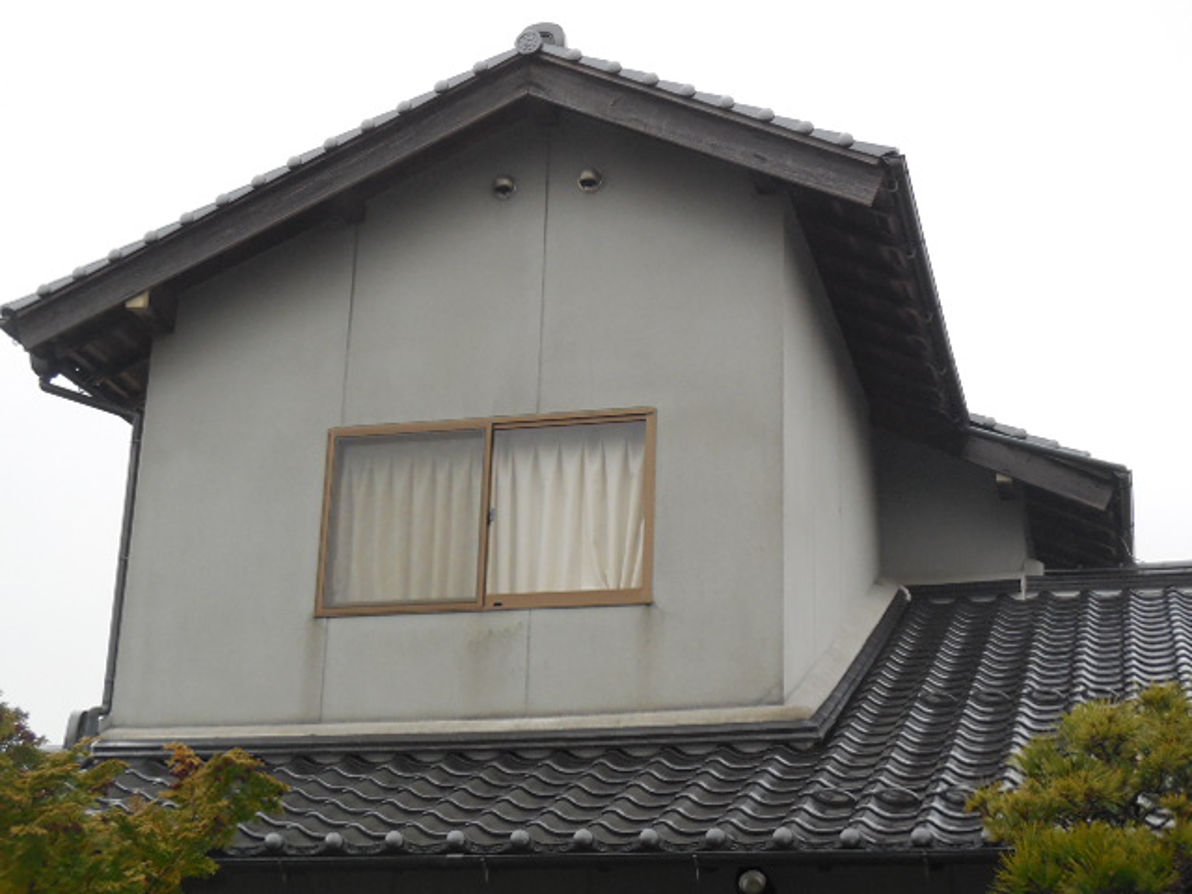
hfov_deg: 29.4
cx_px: 596
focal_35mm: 66
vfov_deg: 22.3
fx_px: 2273
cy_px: 447
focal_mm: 10.9
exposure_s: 1/60
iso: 640
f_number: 4.2
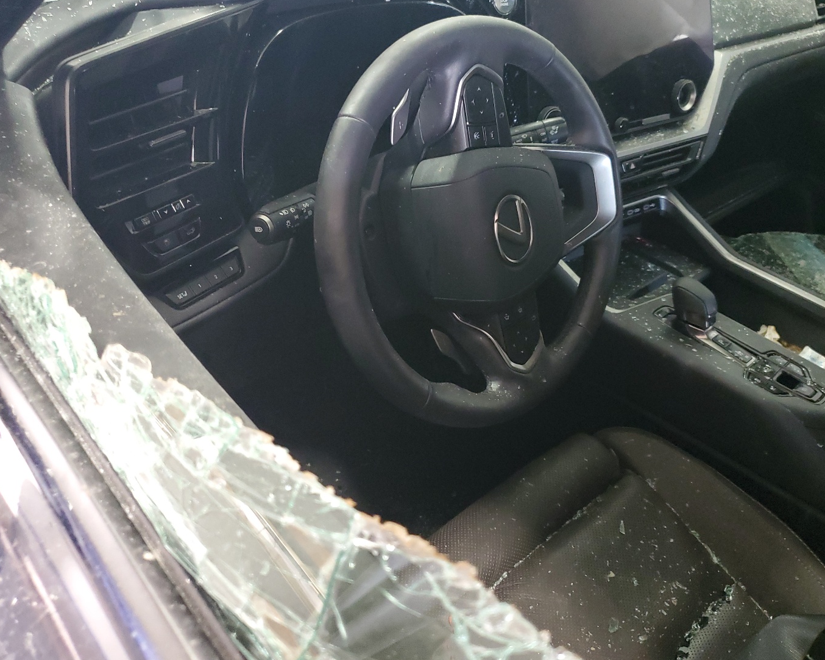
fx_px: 732
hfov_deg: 58.6
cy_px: 300
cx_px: 462
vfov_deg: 48.4
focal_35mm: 30
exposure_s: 1/24
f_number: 1.5
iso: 338
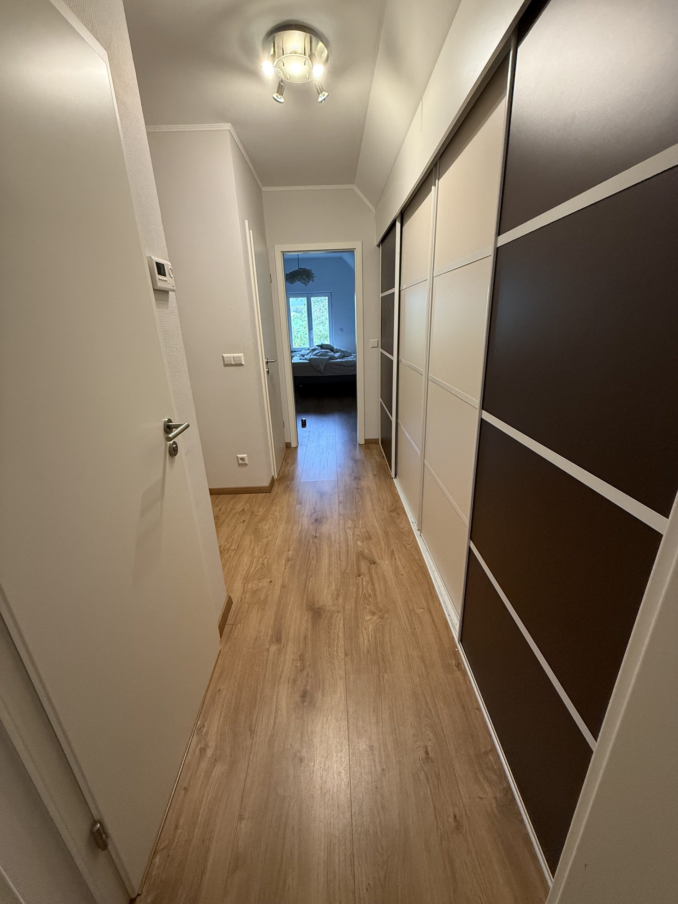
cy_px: 452
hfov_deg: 85.7
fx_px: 366
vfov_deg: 102.1
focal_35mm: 14
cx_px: 339
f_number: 2.2
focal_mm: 2.22
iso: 400
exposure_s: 1/50
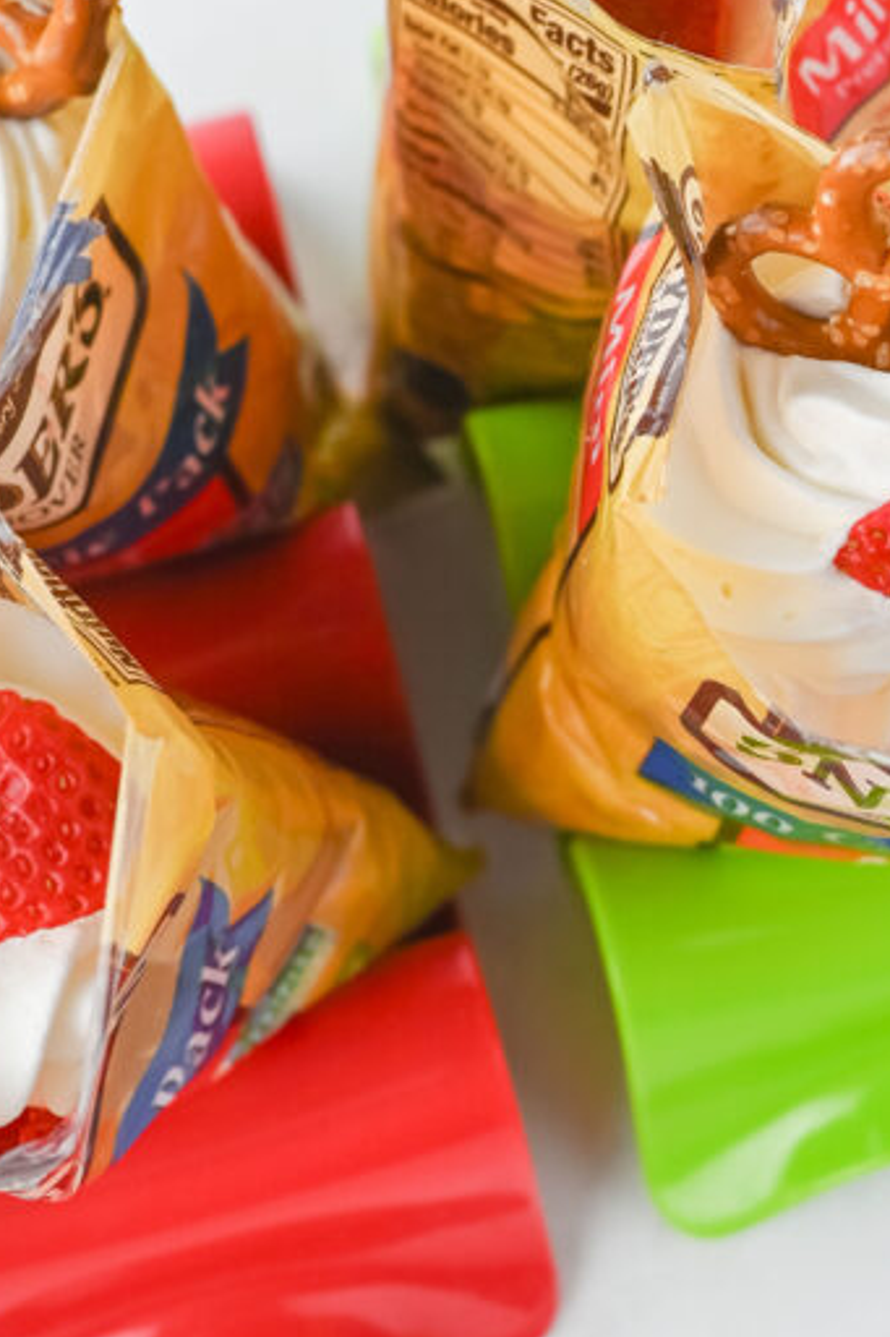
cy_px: 423
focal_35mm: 100
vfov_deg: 20.3
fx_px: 3711
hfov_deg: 13.6
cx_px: 727
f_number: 5.6
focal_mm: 50
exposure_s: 1/160
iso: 400
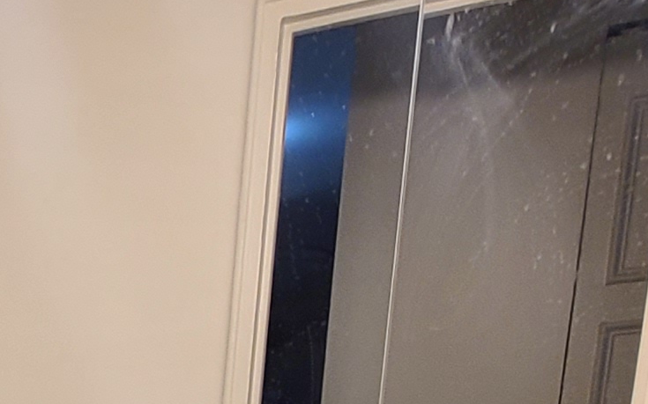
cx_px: -487
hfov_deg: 20.4
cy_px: 915
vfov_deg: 13.6
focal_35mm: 75
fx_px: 1324
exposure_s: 1/59
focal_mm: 2.2
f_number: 2.2
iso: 100
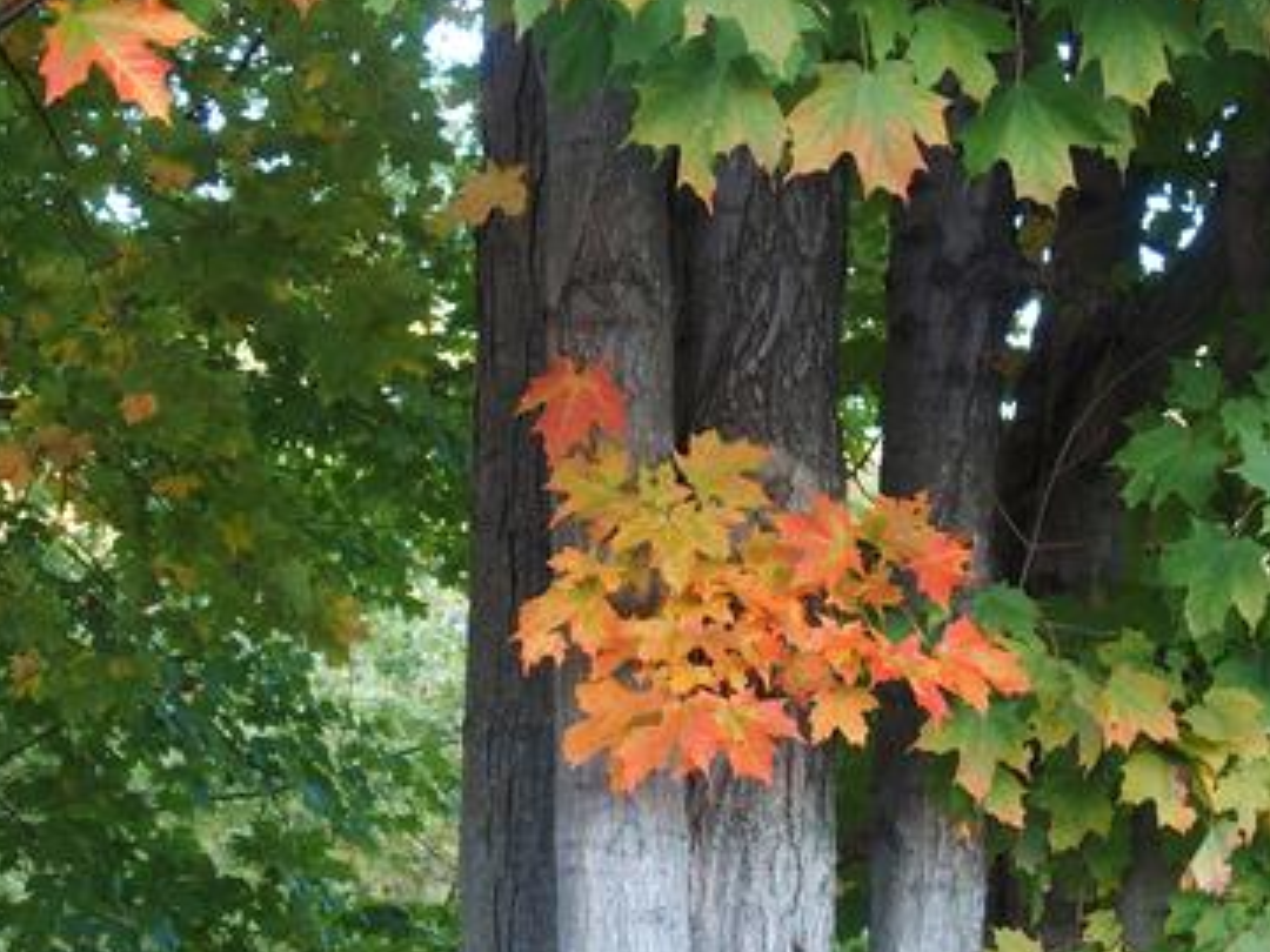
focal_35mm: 85
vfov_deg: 17.4
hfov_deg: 23.0
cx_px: 663
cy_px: 515
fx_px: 3119
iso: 320
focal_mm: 14.5
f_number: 2.8
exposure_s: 1/60
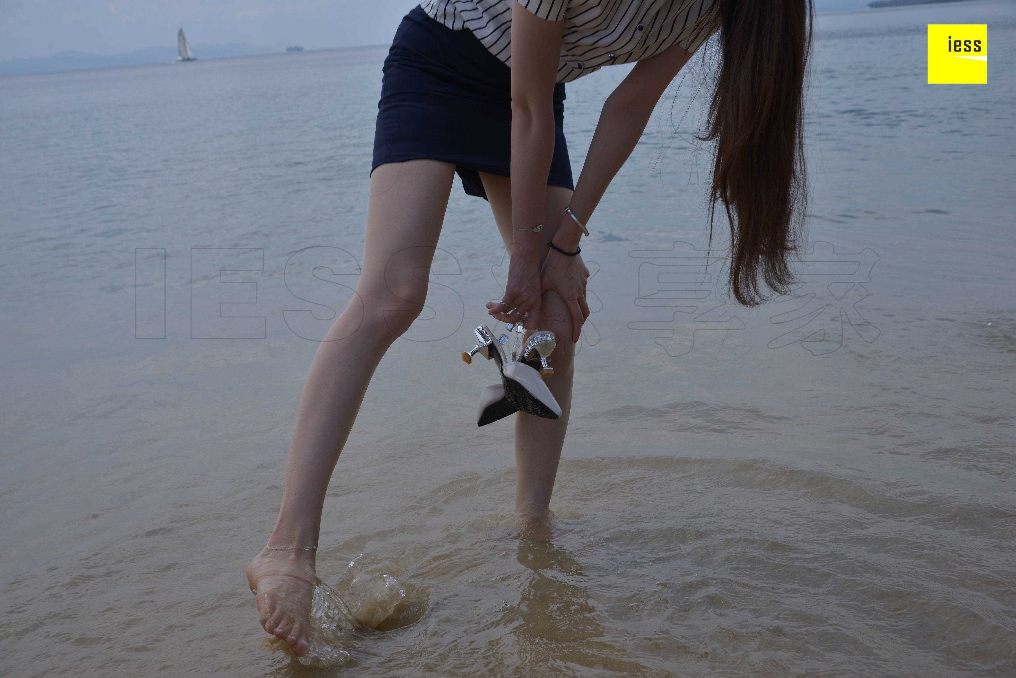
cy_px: 339
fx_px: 1073
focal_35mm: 38
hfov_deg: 50.7
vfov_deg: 35.1
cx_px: 508
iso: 140
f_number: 8
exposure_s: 1/500
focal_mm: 38
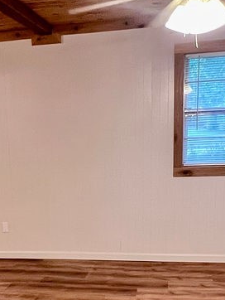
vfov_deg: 37.2
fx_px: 424
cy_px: 250
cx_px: 65
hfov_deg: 29.4
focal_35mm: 49
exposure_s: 1/60
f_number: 1.8
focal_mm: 1.57
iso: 250
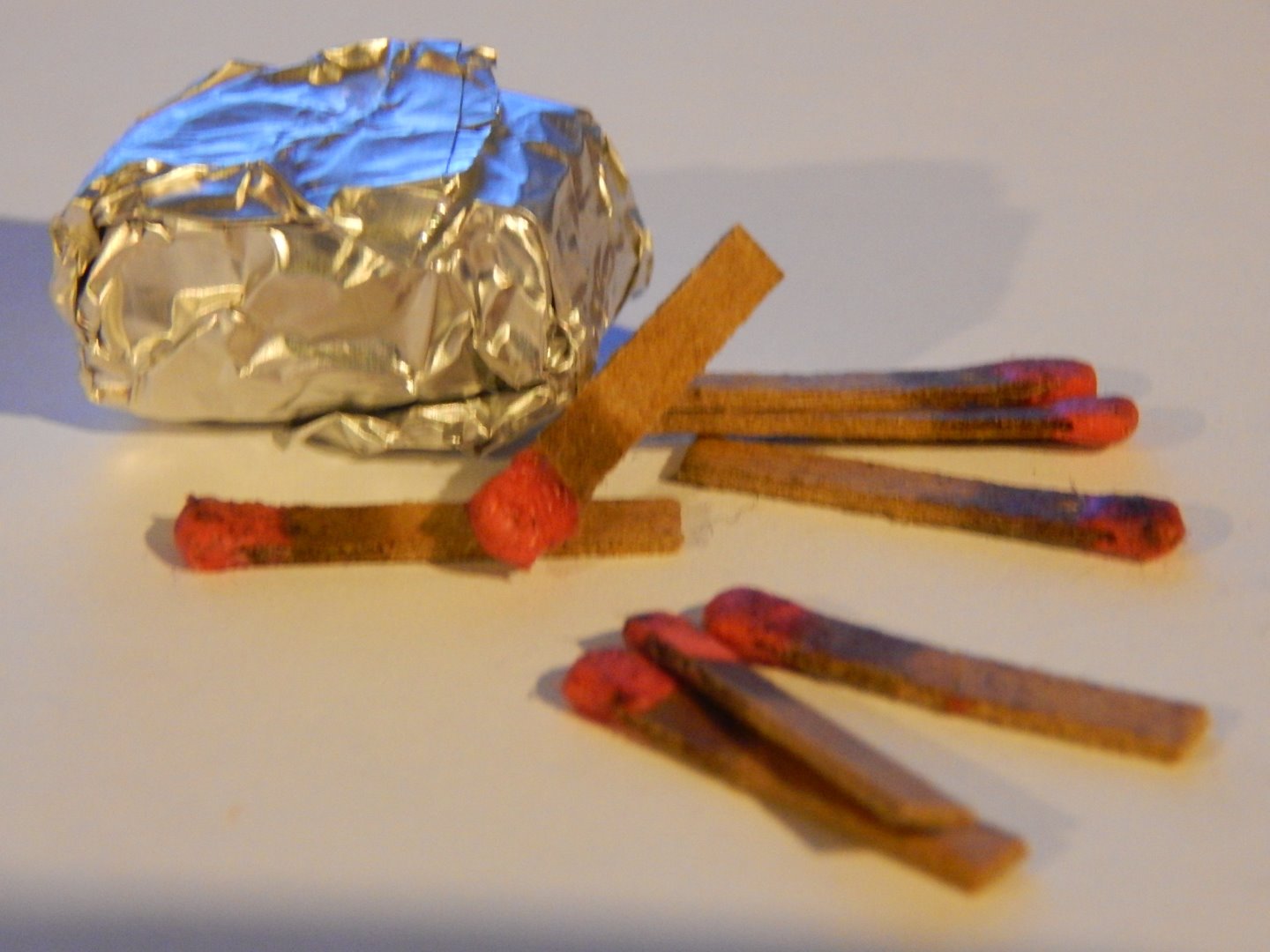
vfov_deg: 11.3
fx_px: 4806
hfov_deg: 15.1
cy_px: 476
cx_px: 635
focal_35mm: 131
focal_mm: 23.4
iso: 800
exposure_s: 1/6
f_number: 4.8
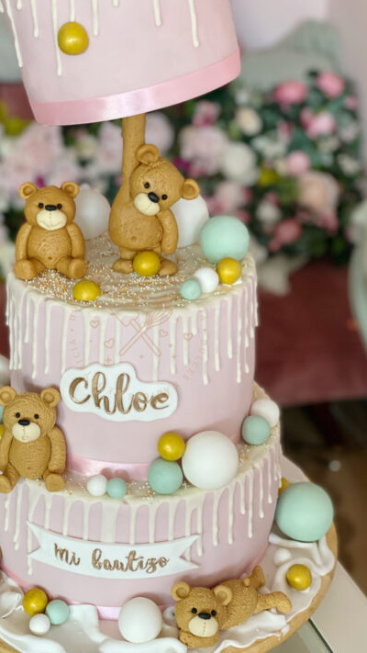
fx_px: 1021
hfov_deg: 20.3
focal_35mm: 59
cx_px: 138
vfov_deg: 35.4
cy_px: 330
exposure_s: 1/122
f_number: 2
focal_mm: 6
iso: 200
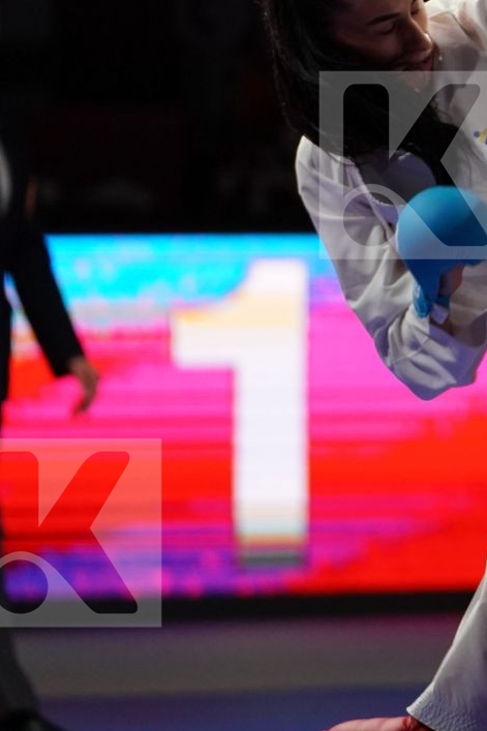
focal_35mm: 336
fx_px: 6821
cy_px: 165
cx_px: 766
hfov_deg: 4.1
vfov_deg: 6.1
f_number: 2.8
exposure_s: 1/1000
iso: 2500
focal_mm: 132
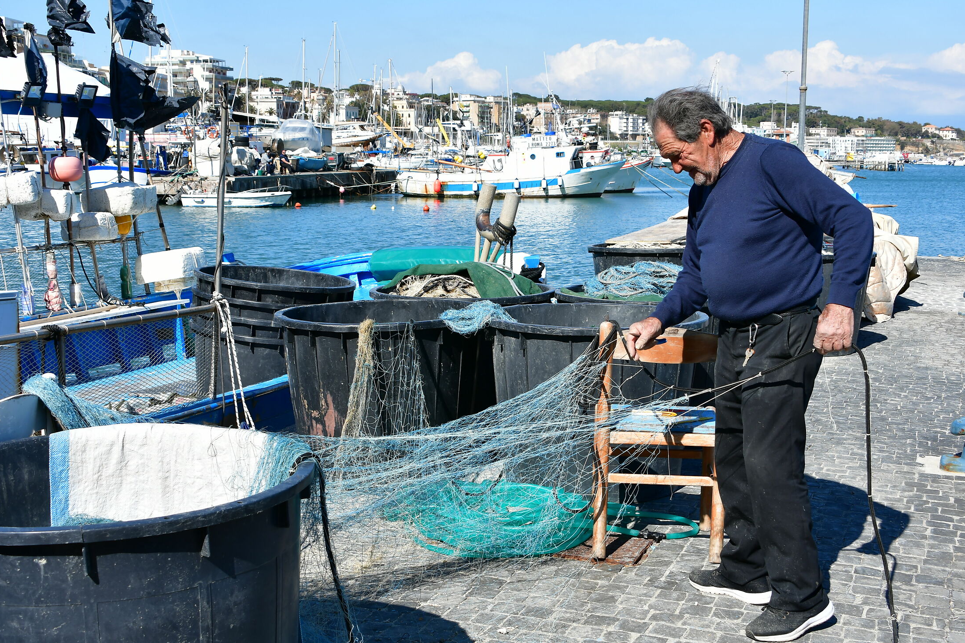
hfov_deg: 42.7
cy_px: 320
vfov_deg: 29.2
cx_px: 468
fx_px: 1233
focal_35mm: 46
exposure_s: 1/250
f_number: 8
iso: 100
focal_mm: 28
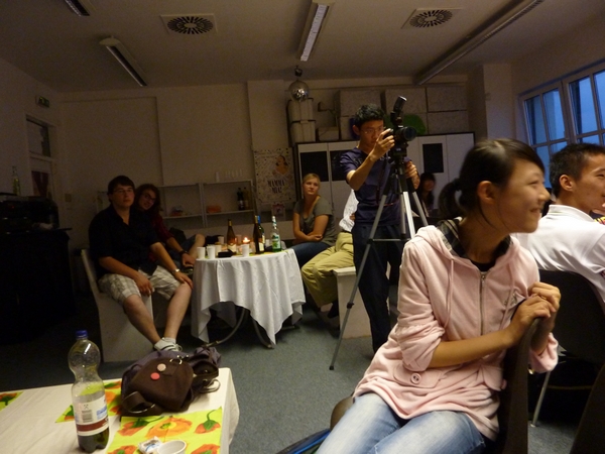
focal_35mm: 25
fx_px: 437
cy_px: 227
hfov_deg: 69.4
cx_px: 302
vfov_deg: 54.9
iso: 400
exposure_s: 1/15
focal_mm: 4.1
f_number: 3.3
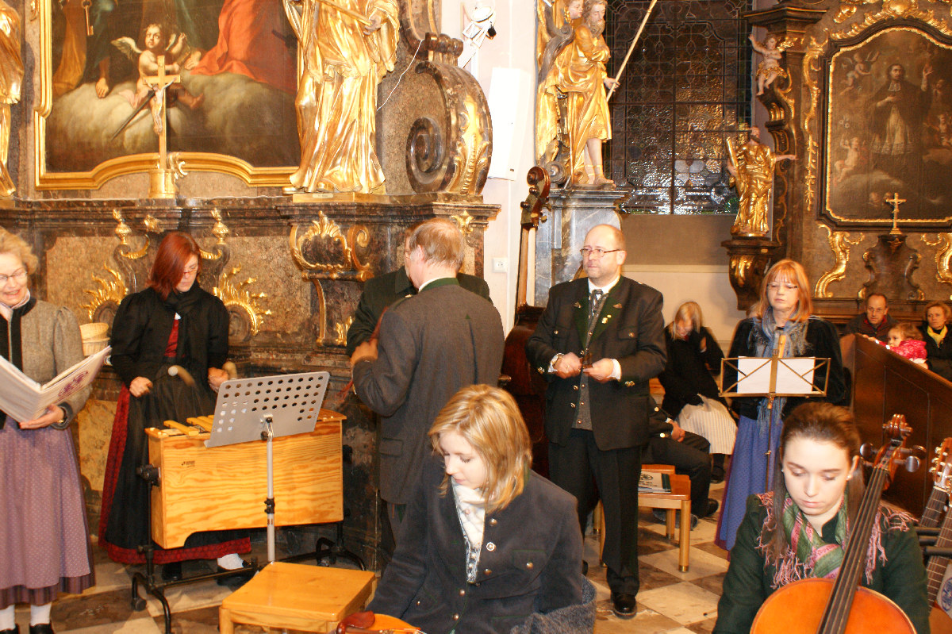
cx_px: 476
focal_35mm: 33
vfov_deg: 39.9
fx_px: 872
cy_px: 317
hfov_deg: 57.2
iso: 800
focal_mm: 22
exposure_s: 1/4
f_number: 5.6
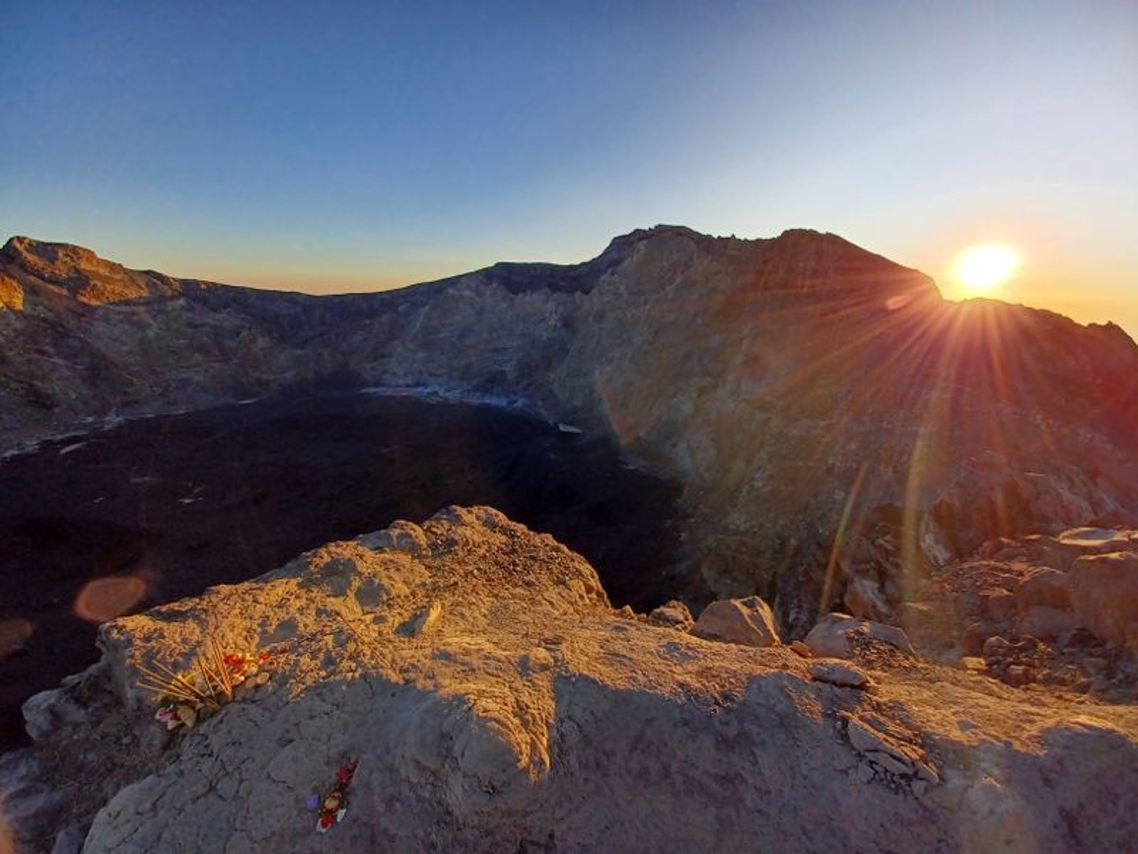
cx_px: 569
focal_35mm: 13
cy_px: 427
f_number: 2.2
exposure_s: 1/481
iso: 40
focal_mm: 1.42
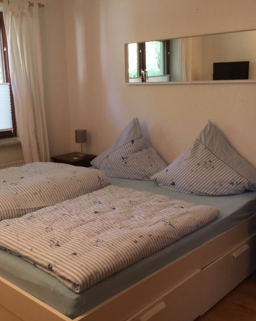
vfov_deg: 44.8
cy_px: 160
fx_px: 389
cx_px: 102
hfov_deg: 36.3
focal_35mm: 41
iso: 80
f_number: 2.4
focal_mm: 3.3
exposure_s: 1/33
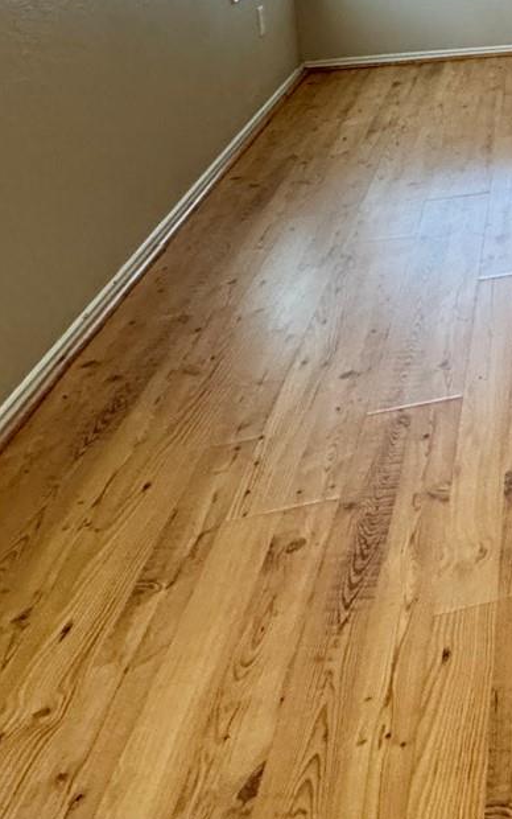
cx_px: 991
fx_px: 1093
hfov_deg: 18.5
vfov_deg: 35.8
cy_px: -53
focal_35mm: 49
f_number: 2.2
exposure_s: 1/120
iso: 320
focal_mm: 2.22
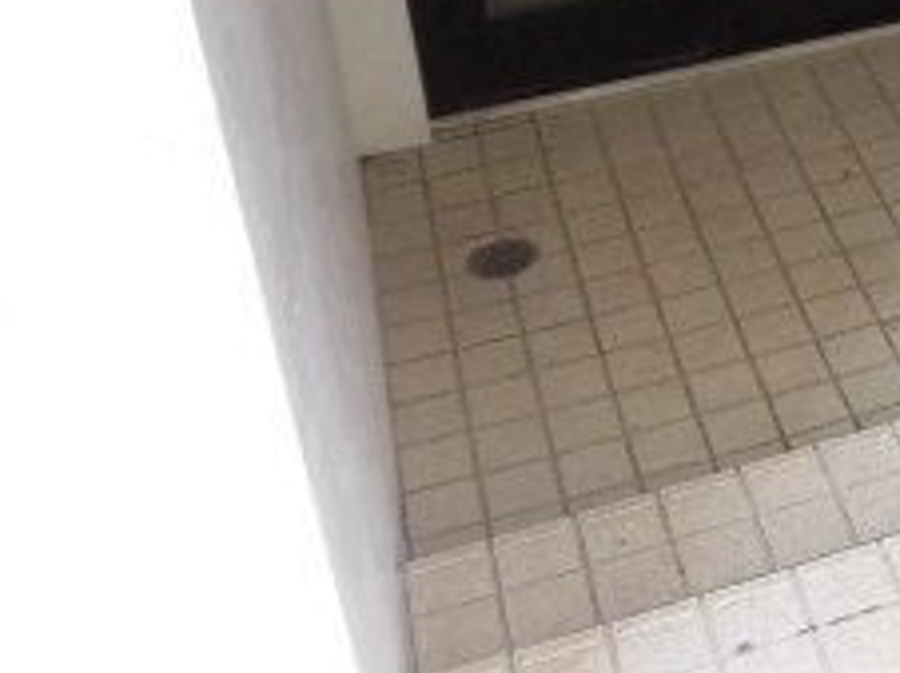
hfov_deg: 25.2
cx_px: 1131
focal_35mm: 68
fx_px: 1766
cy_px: -119
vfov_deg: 20.3
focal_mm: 4.3
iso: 200
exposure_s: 1/60
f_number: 3.1
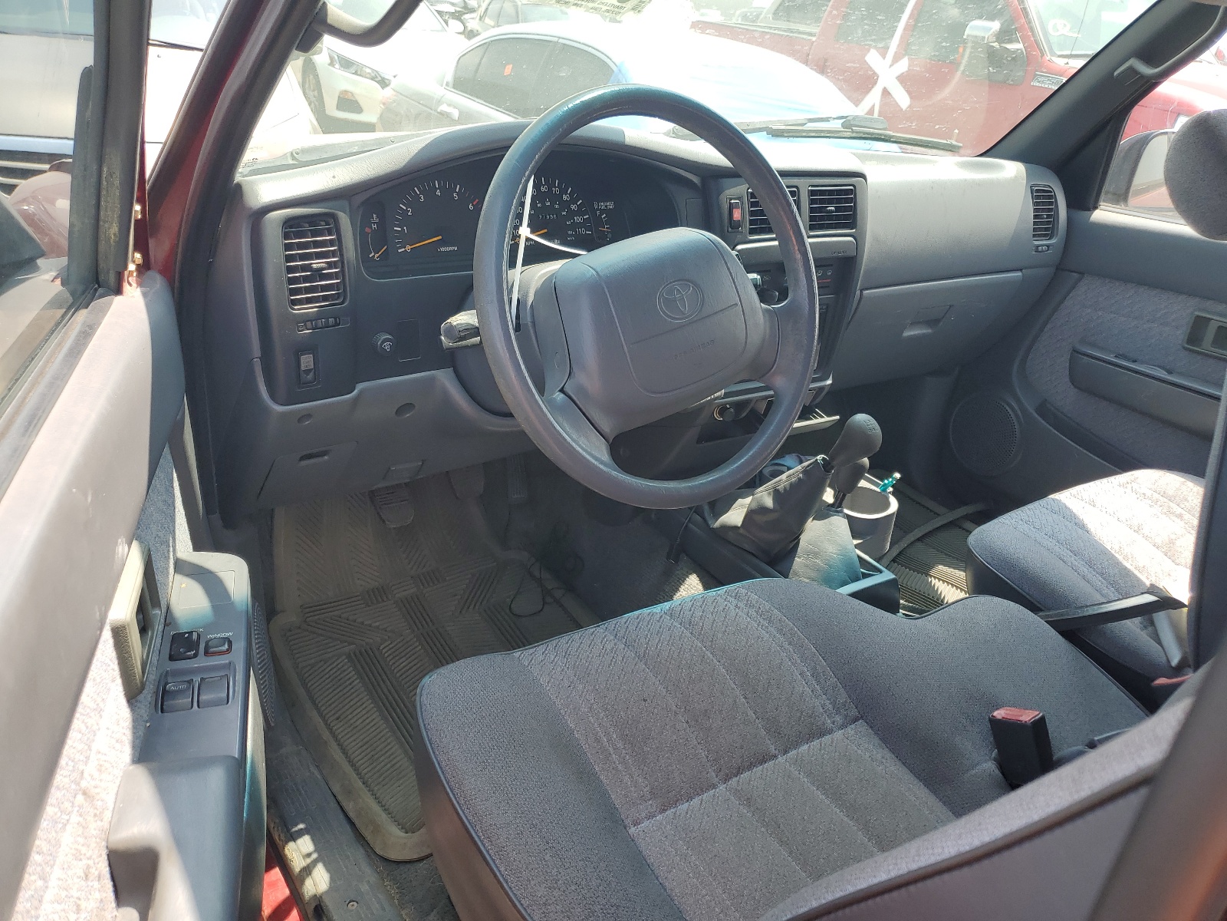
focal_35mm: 26
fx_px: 922
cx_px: 614
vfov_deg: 53.1
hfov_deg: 67.3
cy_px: 460
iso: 50
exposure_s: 1/556
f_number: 1.5
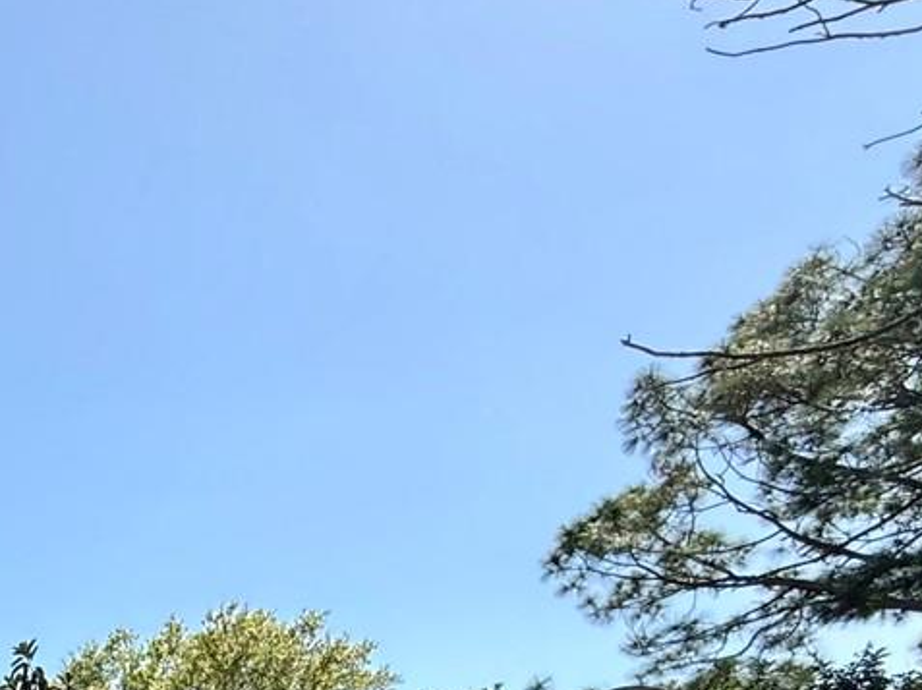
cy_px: 964
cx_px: -294
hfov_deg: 31.0
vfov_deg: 25.3
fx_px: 1251
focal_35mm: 47
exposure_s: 1/1312
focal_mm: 2.22
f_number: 2.2
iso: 64
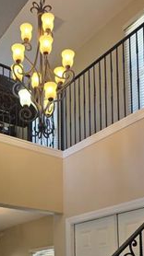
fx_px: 326
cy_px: 226
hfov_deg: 24.7
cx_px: 47
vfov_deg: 40.0
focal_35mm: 48
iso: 50
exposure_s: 1/120
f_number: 1.7
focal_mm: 6.3
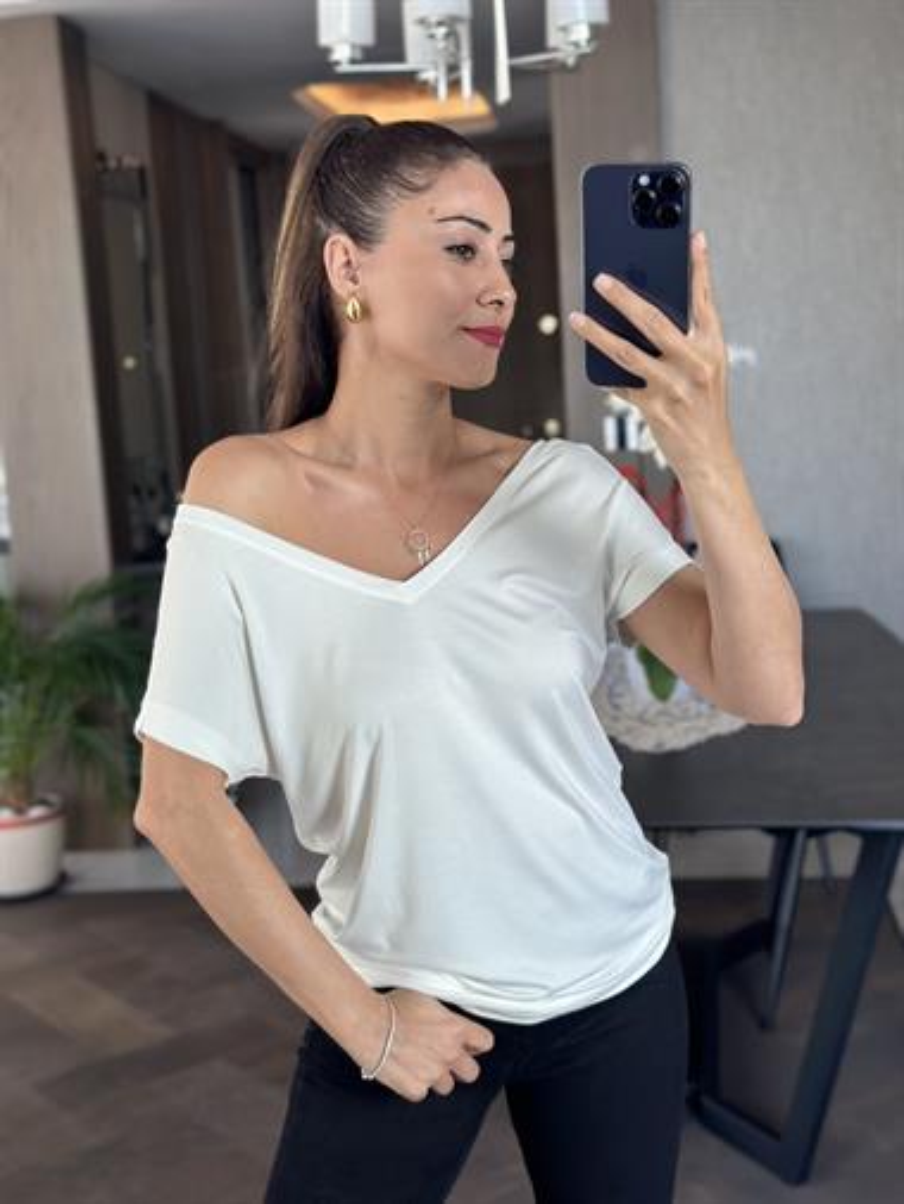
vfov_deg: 39.6
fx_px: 1670
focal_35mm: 48
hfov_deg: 30.3
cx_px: 452
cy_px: 602
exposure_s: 1/100
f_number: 1.78
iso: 100
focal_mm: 6.86
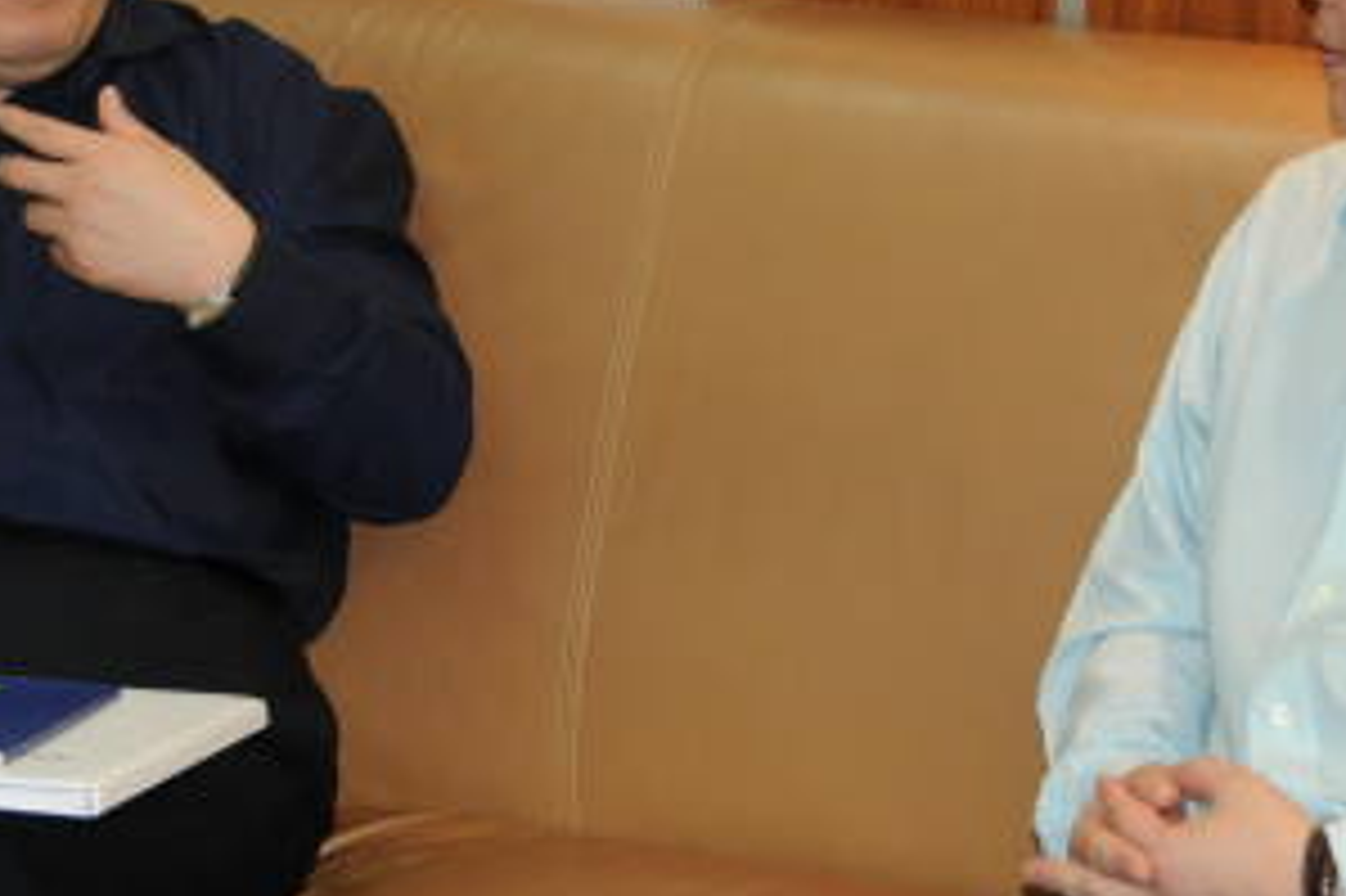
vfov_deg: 8.5
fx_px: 6053
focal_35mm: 162
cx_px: 673
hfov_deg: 12.7
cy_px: 459
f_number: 4.5
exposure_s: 1/60
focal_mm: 44
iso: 1000
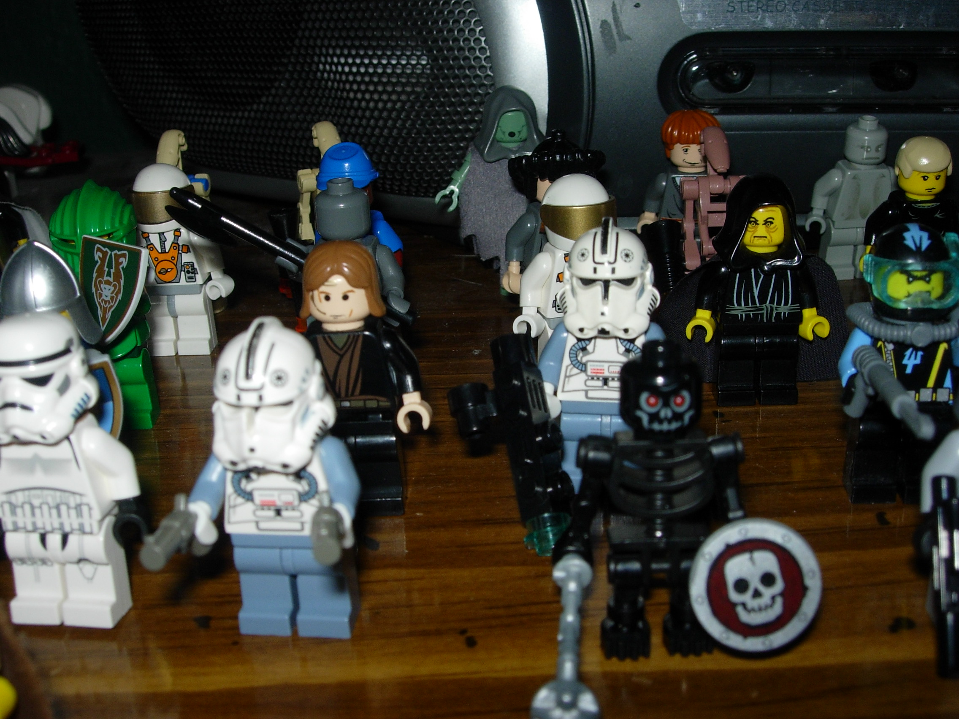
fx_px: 1136
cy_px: 360
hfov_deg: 45.8
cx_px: 480
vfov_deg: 35.1
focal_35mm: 41
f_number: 4.9
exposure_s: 1/64
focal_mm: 8.5
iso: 79
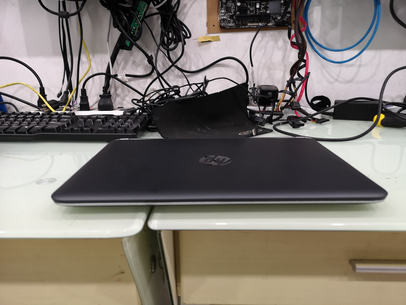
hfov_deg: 65.3
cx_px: 203
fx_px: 317
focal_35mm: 27
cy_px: 152
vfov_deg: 51.4
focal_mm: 3.95
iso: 160
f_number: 1.8
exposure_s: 1/33.3
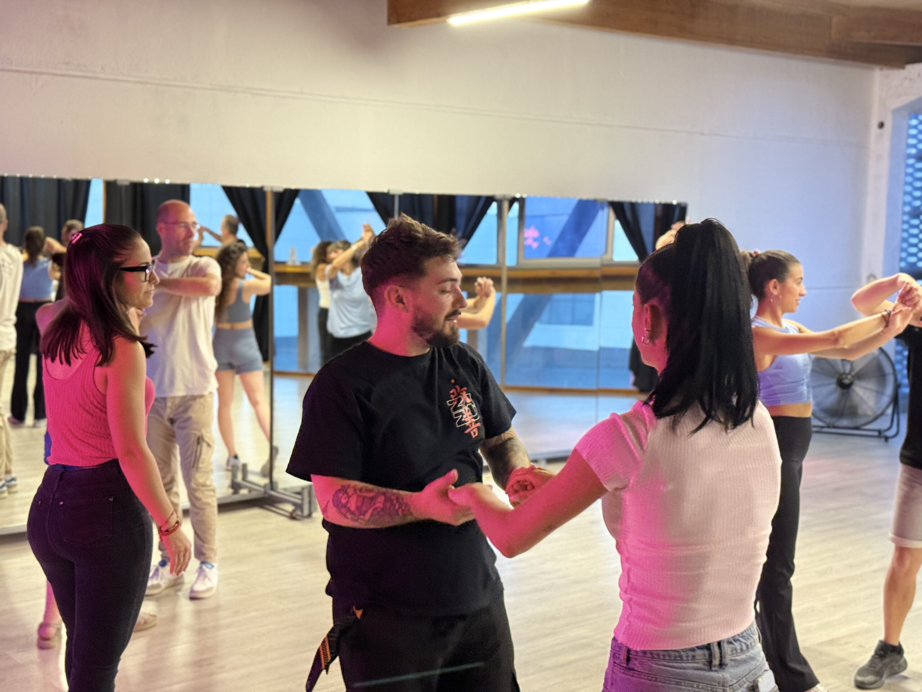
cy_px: 346
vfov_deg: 30.3
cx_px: 461
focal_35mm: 48
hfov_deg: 39.7
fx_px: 1278
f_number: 1.78
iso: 320
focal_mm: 6.76
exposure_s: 1/39
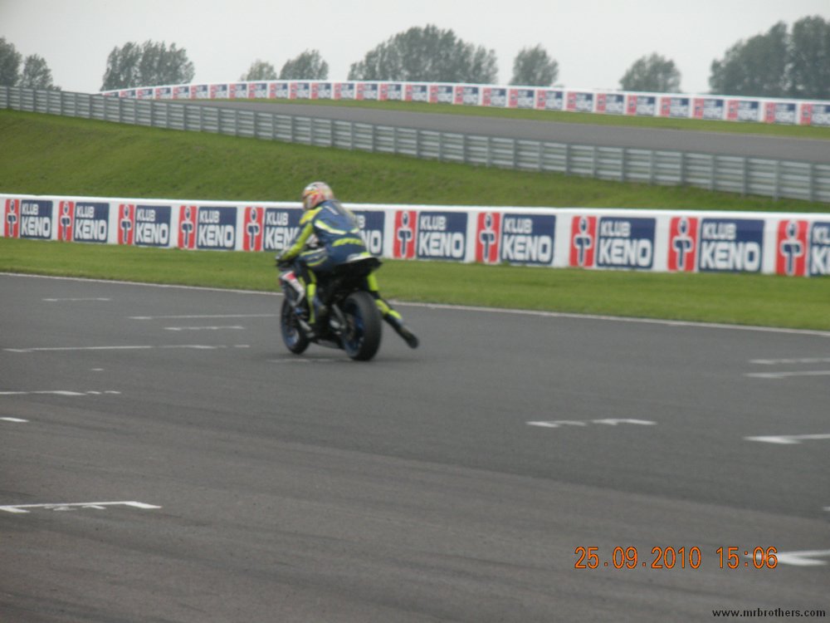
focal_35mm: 174
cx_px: 415
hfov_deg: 11.4
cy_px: 312
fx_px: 4172
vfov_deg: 8.5
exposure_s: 1/125
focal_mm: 31.5
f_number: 5.6
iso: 201
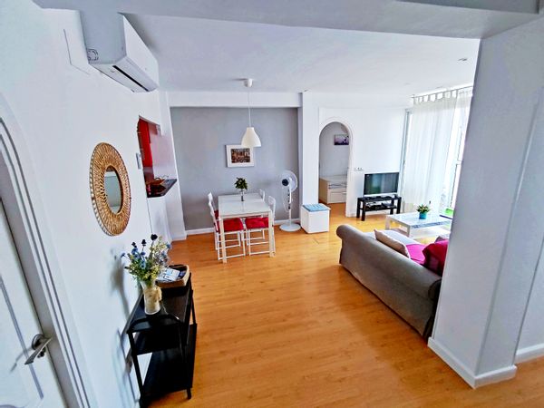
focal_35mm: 15
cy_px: 204
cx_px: 272
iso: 176
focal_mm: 1.6
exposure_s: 1/50
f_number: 2.2
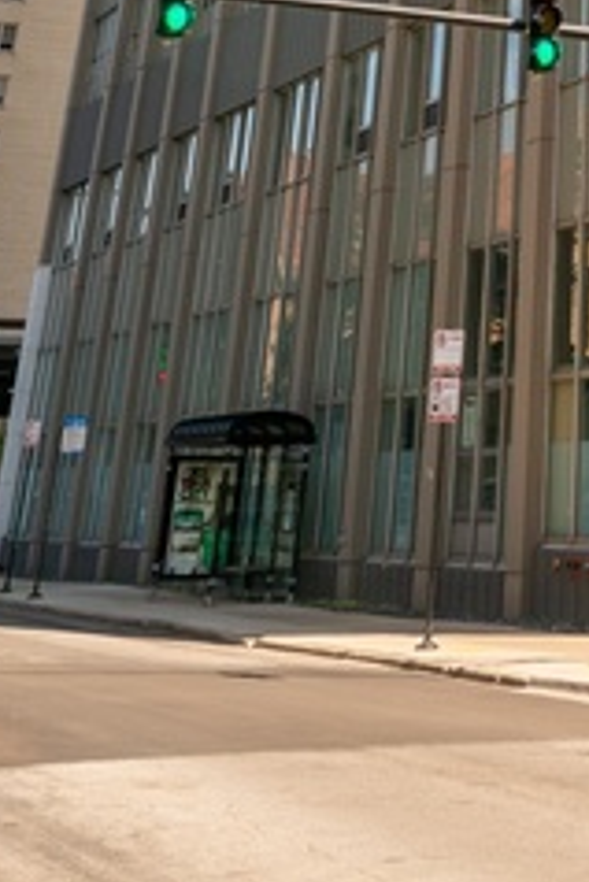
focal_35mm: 77
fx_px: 1887
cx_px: 746
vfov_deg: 16.7
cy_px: -1030
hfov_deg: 16.8
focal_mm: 17
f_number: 8
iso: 200
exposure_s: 1/500
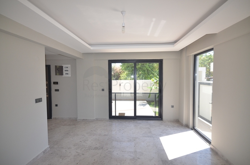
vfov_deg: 69.4
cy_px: 82
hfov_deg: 92.6
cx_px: 125
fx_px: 120
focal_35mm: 17
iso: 400
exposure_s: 1/200
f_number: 7.1
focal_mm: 11.5
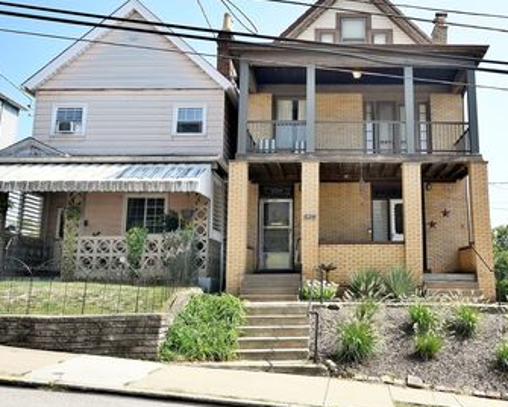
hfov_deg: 50.0
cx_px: 362
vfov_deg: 42.1
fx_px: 526
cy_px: 167
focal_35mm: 35
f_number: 7.1
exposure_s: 1/160
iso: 400
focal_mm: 17
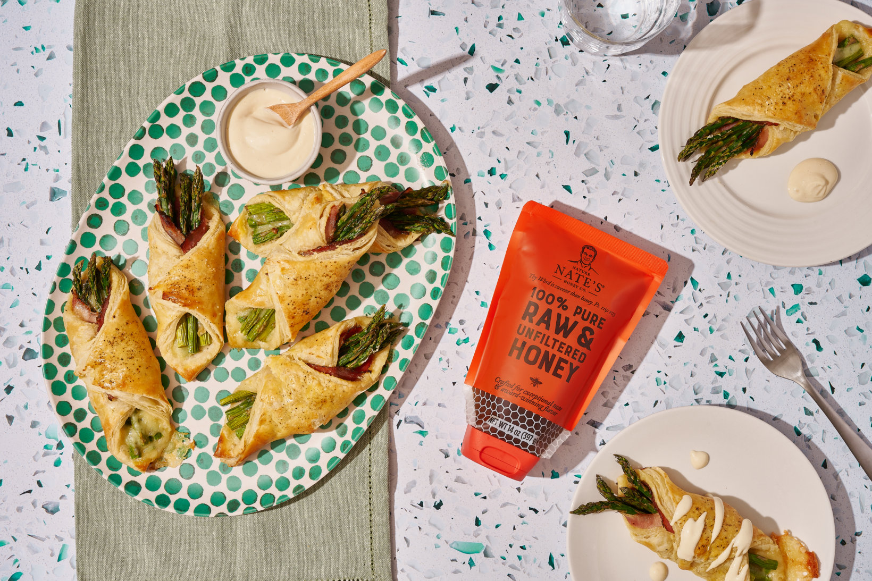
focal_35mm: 53
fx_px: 1284
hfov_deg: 37.5
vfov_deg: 25.5
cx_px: 436
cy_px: 290
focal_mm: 53
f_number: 13
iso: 100
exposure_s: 1/160
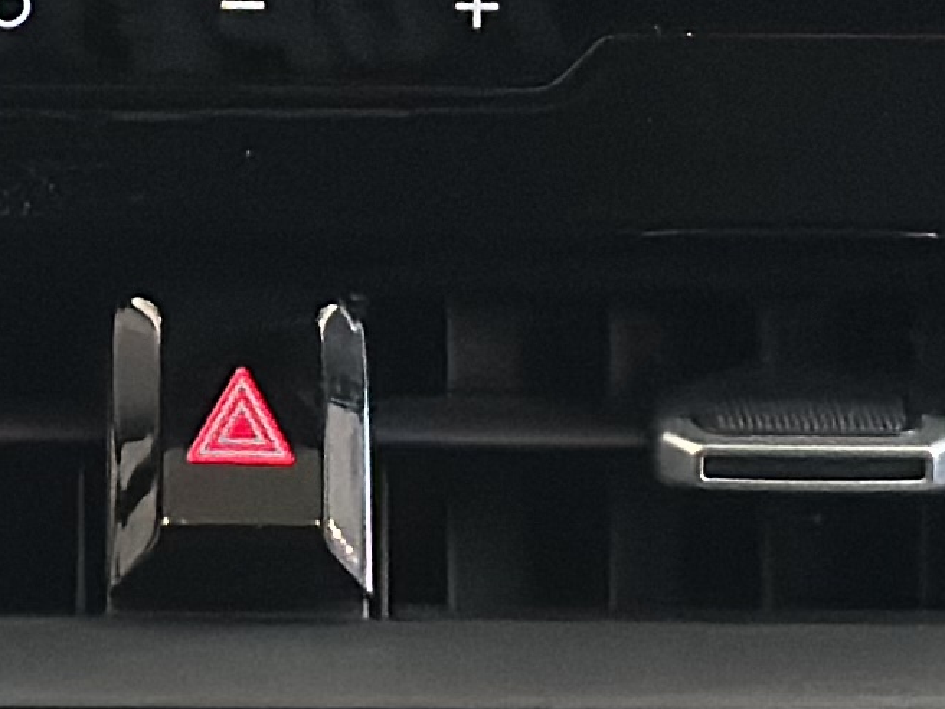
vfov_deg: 5.0
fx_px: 8053
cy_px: -244
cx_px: 108
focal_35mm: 295
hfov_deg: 6.7
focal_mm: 6.86
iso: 400
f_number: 1.78
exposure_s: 1/48
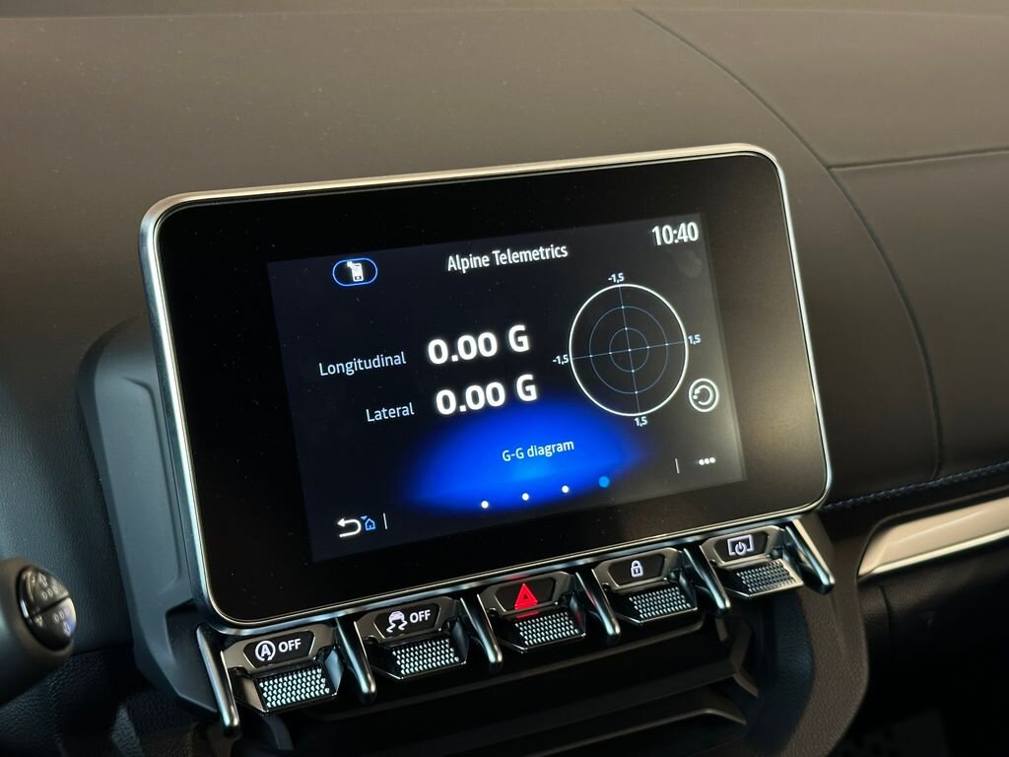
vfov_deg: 30.3
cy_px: 378
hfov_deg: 39.7
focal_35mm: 48
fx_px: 1399
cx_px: 504
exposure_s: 1/50
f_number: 1.78
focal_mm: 6.86
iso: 80
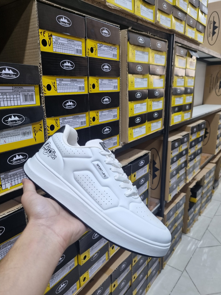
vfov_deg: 67.3
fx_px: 221
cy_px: 148
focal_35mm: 26
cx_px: 110
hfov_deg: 53.1
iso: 80
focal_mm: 5.4
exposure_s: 1/100
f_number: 1.8
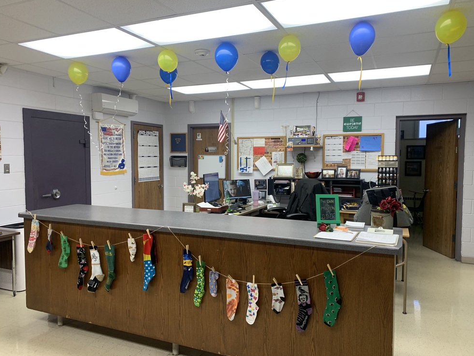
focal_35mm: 27
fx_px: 370
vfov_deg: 51.4
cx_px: 240
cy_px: 183
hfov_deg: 65.3
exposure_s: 1/120
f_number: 1.8
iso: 80
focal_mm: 4.25
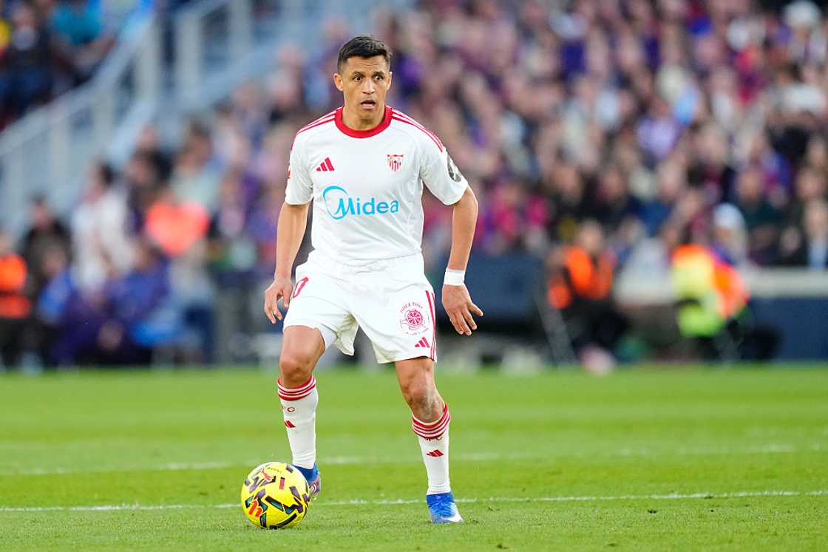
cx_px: 414
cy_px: 276
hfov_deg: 5.2
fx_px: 9201
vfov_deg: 3.4
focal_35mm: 400
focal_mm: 400
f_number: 2.8
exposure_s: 1/2000
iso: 2000
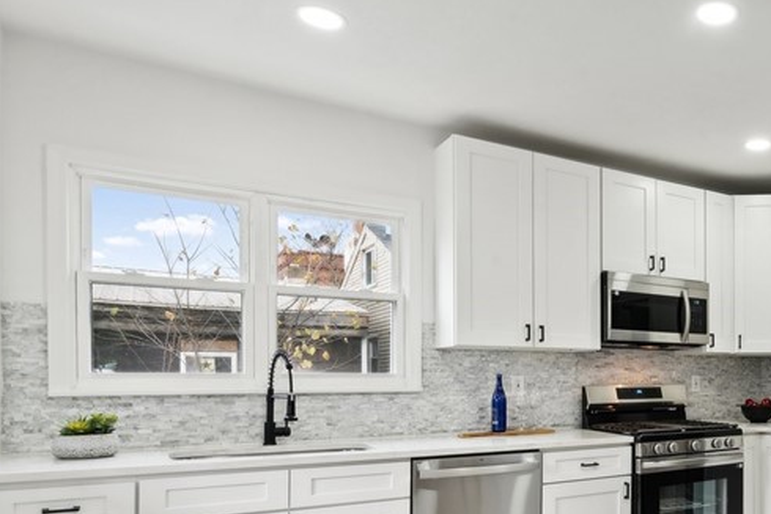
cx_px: 714
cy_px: 385
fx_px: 664
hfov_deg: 52.0
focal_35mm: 31
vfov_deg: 41.1
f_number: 11
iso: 50
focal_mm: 14
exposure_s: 1/2.5
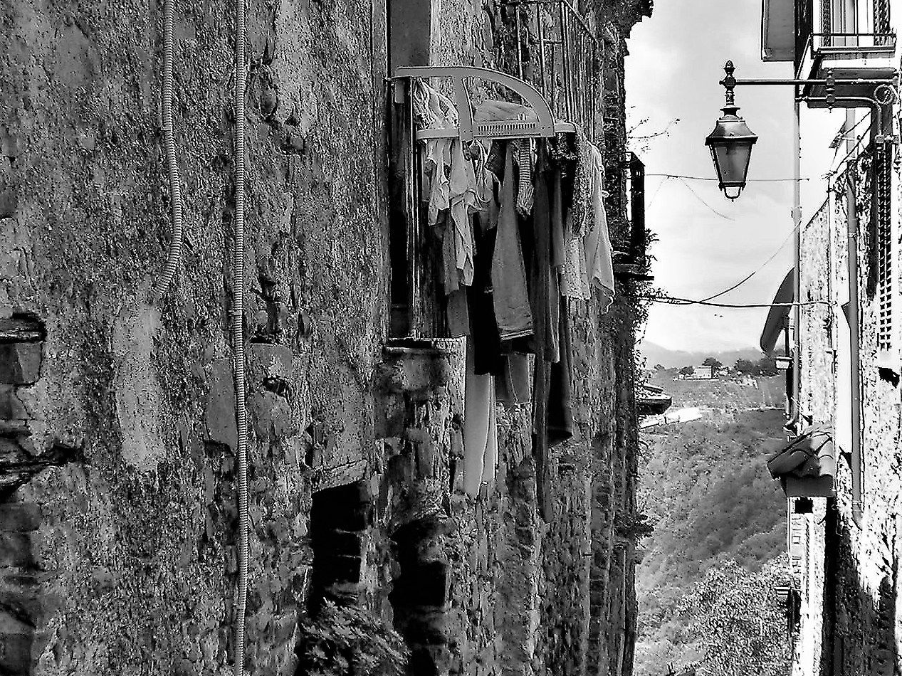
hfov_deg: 27.0
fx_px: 1876
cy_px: 428
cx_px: 505
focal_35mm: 72
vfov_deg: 20.4
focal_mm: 6.3
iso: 50
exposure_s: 1/269
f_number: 3.2
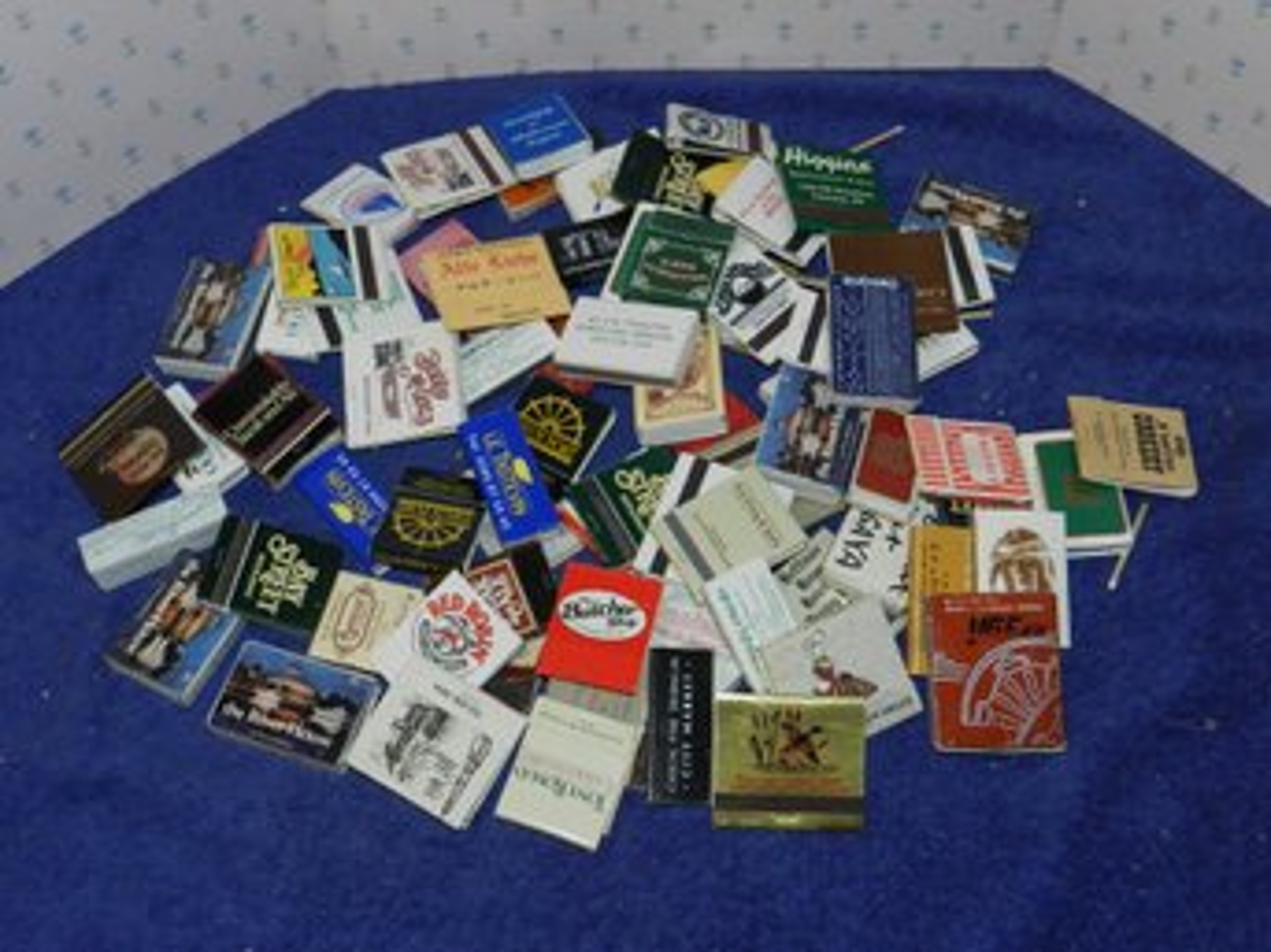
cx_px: 636
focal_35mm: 38
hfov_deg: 49.0
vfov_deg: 37.7
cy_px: 476
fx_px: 1395
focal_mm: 6.7
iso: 200
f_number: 4
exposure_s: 1/30
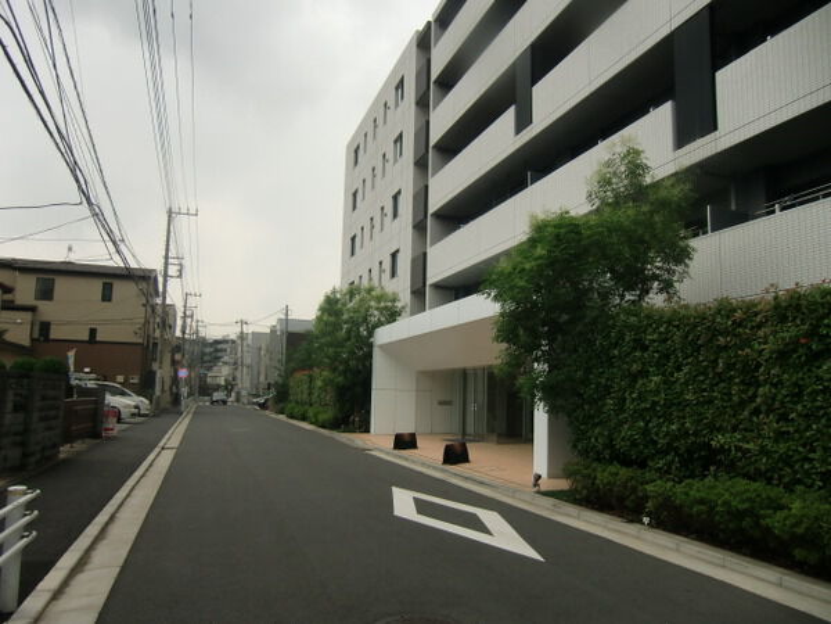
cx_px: 416
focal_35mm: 24
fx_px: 576
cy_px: 312
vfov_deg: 56.8
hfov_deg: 71.6
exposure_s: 1/800
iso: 64
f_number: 3.2
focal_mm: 4.3
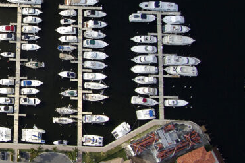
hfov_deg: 19.4
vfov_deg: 13.8
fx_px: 673
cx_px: -51
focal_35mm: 99
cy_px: 48
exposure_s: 1/1000
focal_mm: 24
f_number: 5
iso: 400
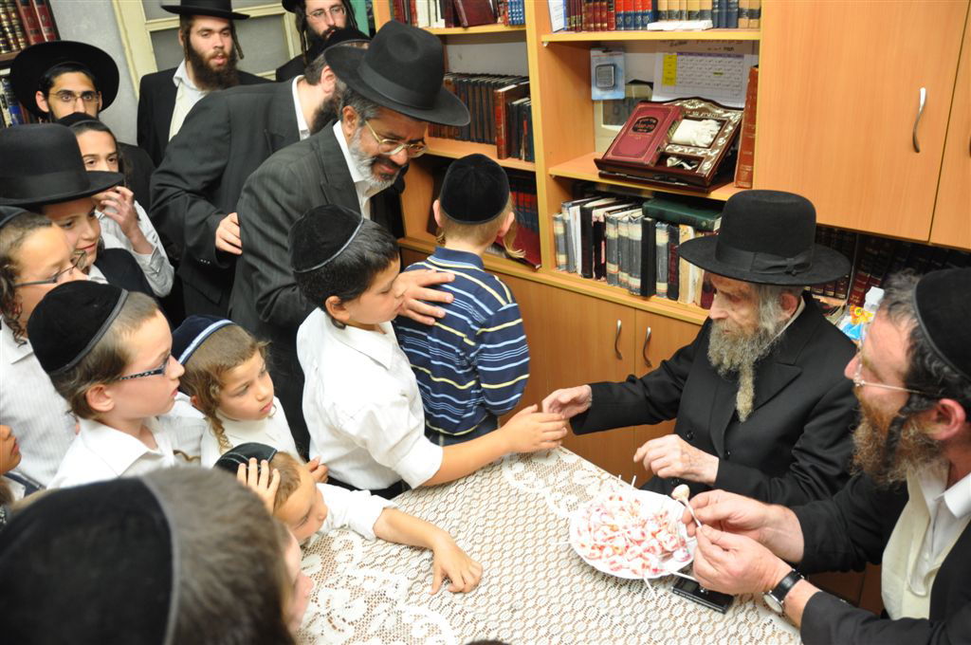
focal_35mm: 27
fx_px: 727
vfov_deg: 47.8
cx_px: 486
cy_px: 322
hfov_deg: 67.4
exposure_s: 1/60
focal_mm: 18
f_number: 4
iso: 640
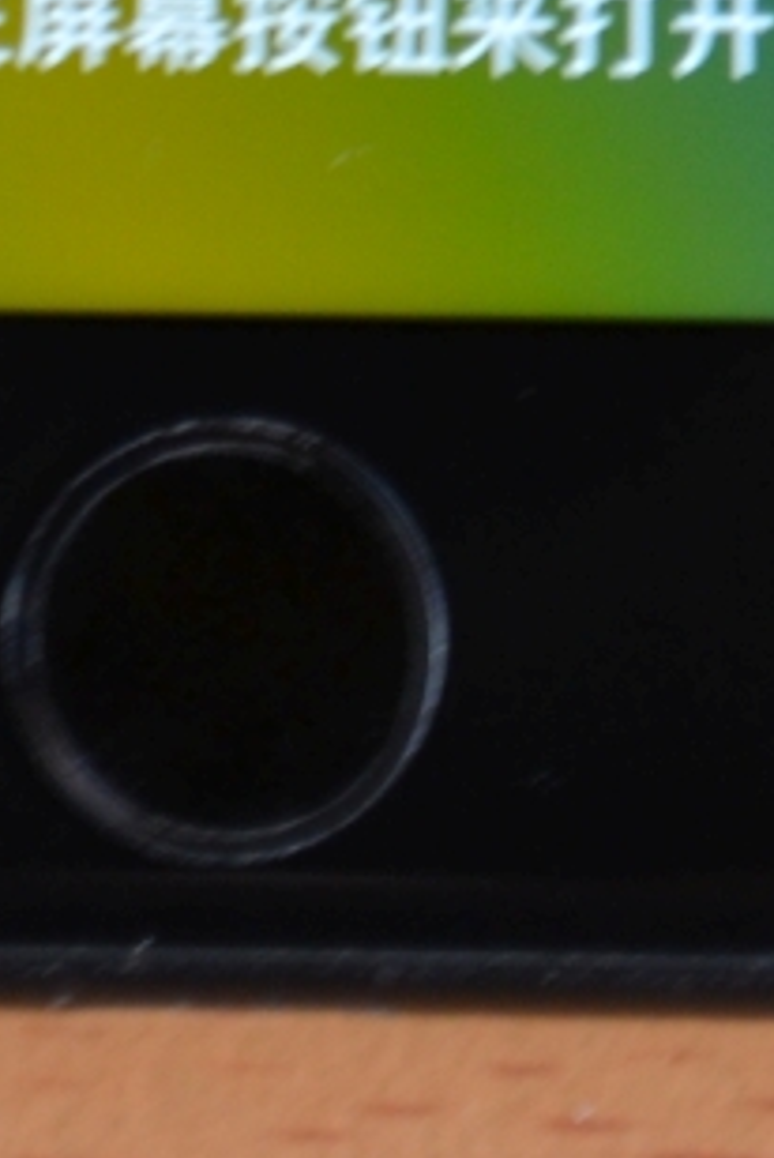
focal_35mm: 389
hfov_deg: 3.5
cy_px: -1624
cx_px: 265
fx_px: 12516
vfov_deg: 5.1
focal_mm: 50
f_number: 5.6
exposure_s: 1/15
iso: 400
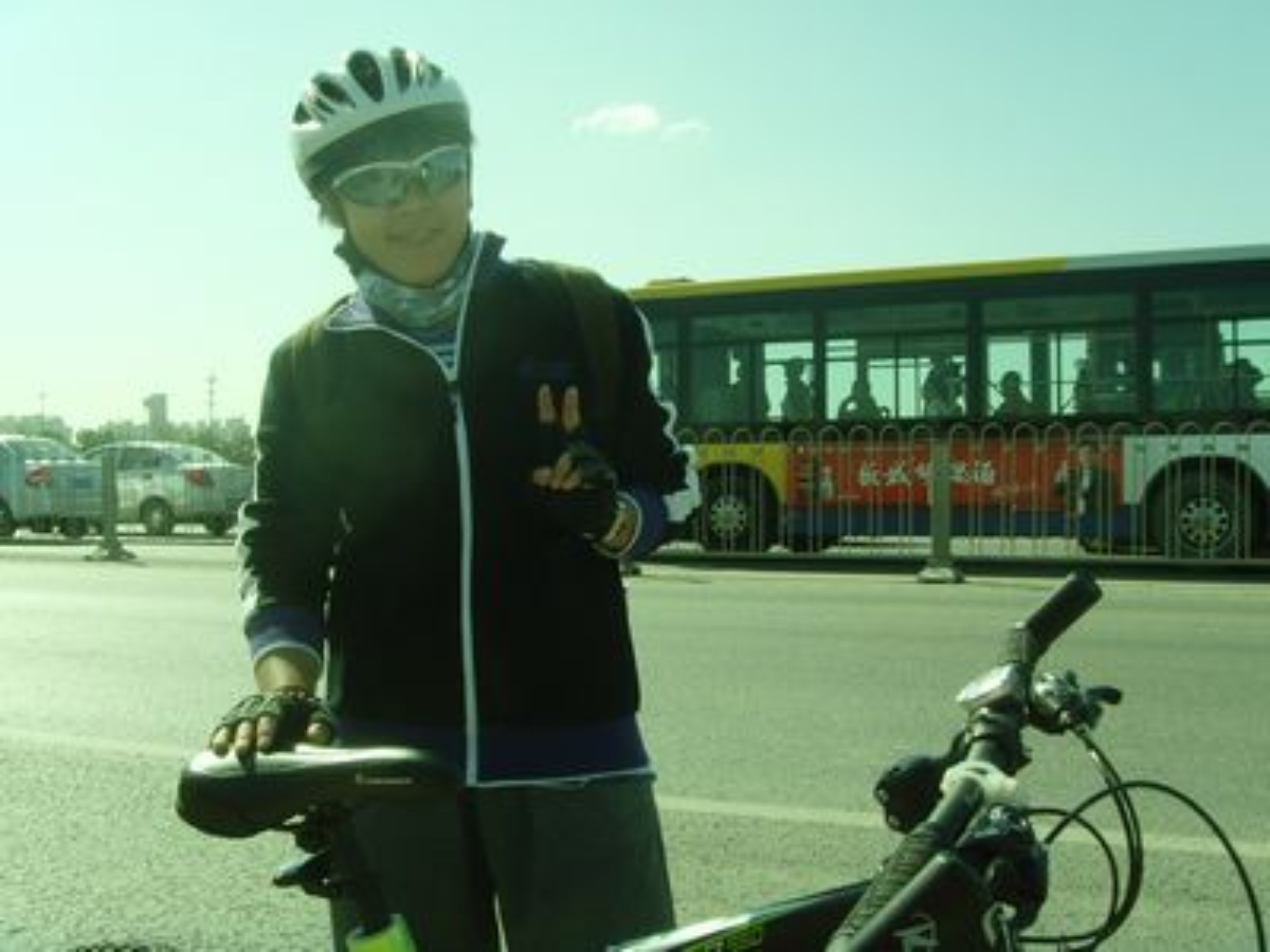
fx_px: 1431
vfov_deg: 36.8
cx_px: 635
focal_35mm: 39
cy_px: 476
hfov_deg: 47.9
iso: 80
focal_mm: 6.6
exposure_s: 1/250
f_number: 6.3
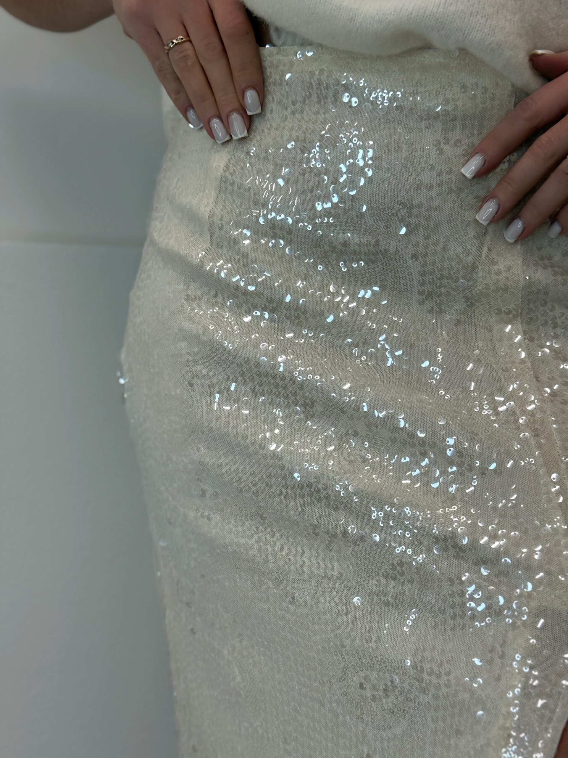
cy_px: 379
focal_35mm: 48
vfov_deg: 39.7
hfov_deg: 30.3
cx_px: 284
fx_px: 1050
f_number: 1.78
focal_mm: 6.76
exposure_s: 1/545
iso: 64
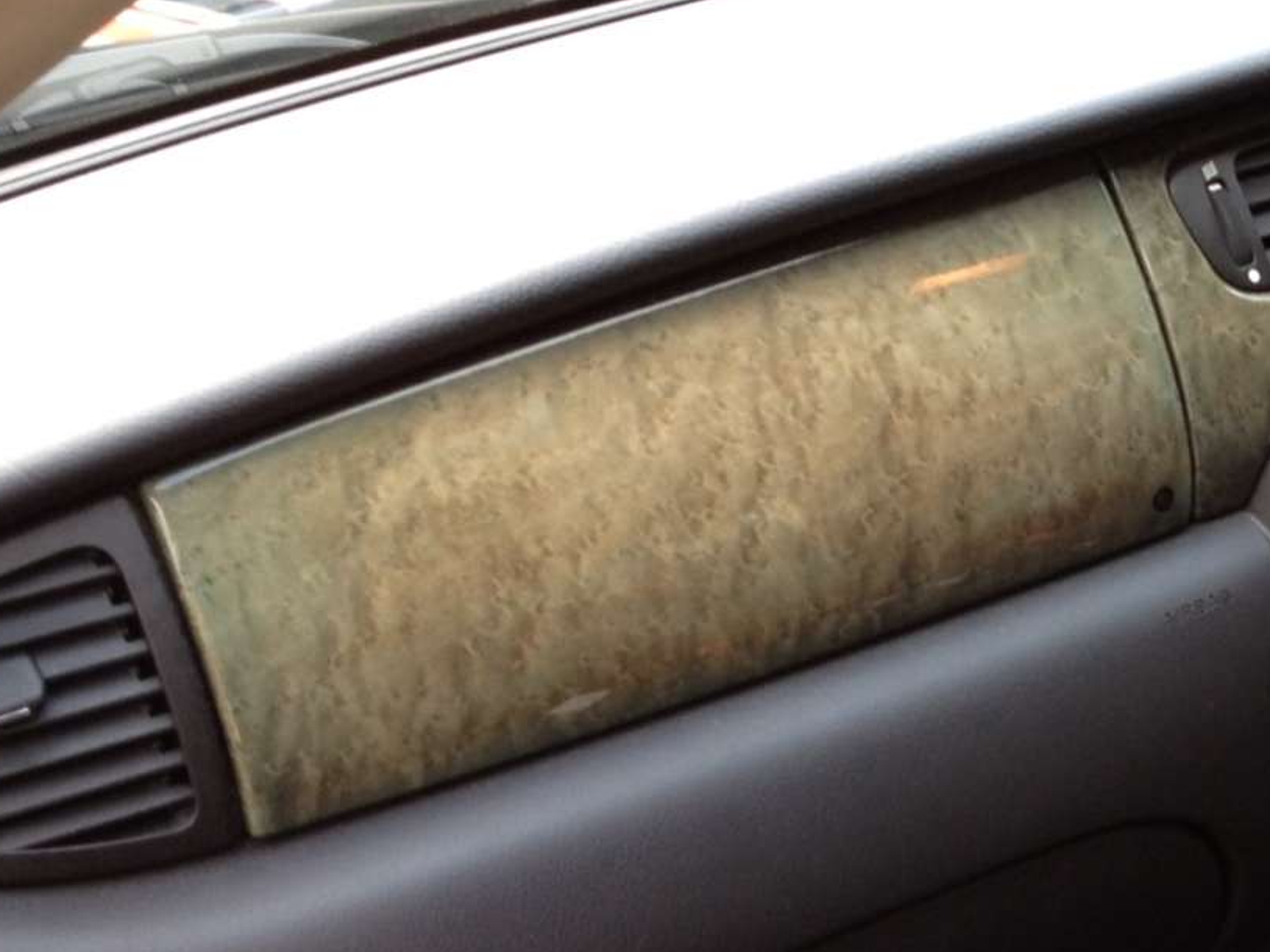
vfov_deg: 17.1
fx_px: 3154
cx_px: 1463
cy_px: 582
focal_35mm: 86
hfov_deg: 21.4
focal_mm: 4.28
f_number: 2.4
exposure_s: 1/60
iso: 80
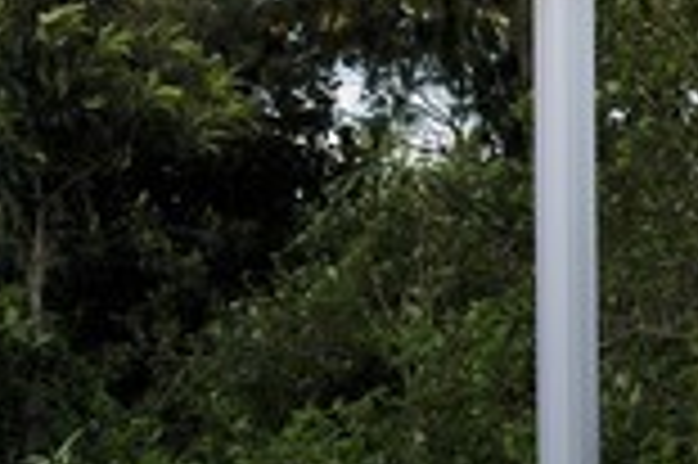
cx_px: 297
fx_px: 1995
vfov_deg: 13.1
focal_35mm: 103
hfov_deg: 19.8
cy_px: 27
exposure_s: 1/100
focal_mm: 38
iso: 400
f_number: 9
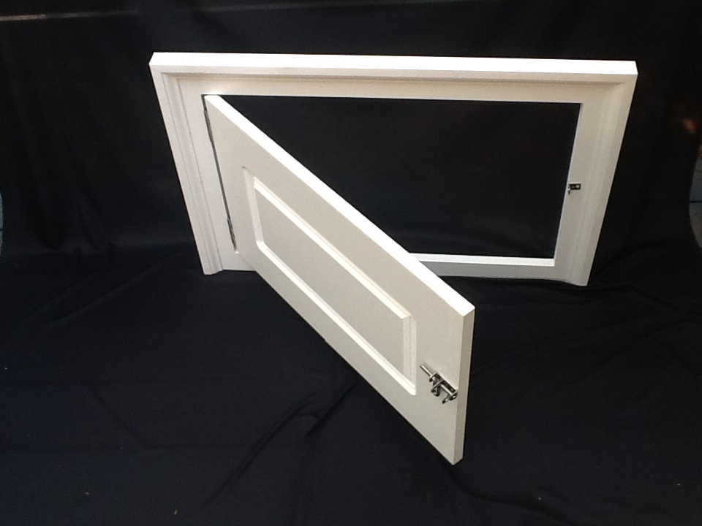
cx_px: 351
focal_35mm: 32
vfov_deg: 44.2
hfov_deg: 56.8
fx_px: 649
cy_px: 263
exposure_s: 1/40
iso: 80
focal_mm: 2.03
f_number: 2.4
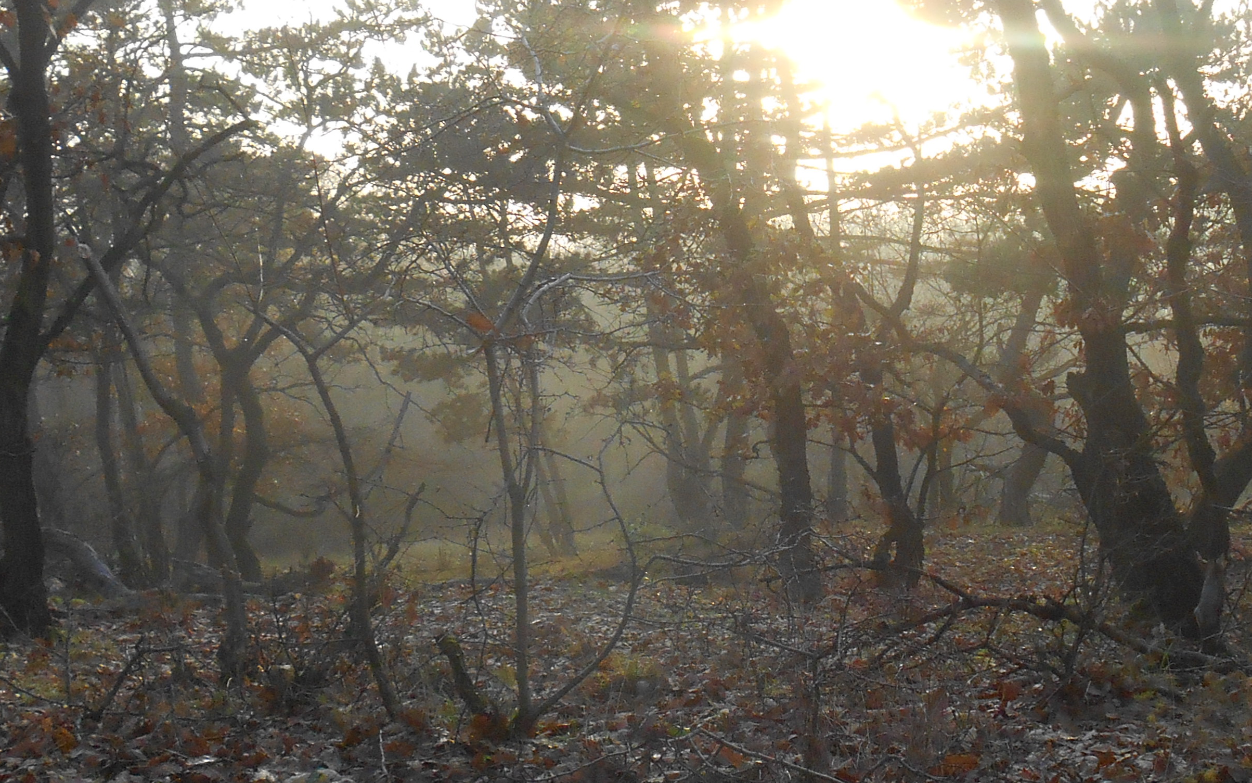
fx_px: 2013
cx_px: 780
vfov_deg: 22.0
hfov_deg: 34.4
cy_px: 375
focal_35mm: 59
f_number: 3.4
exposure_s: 1/320
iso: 200
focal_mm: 4.7
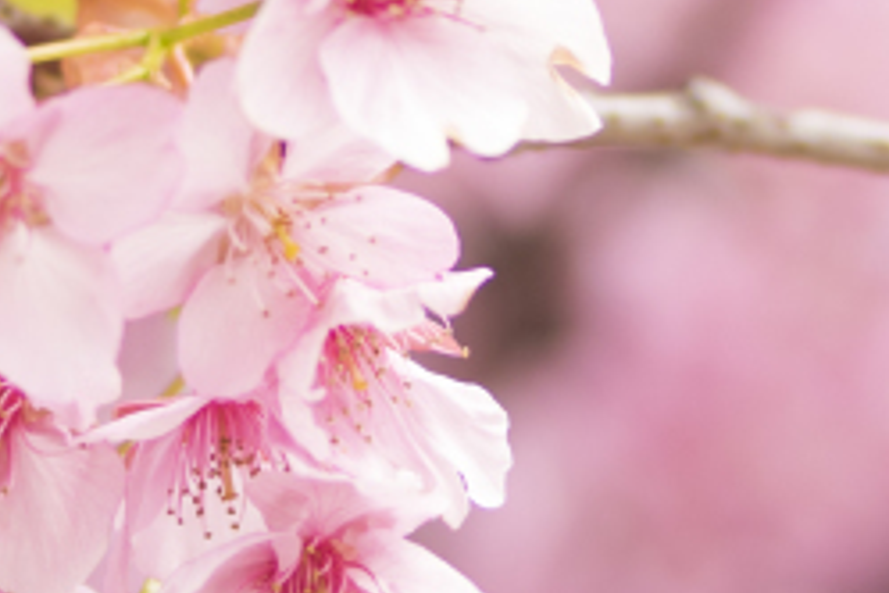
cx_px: 89
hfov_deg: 10.8
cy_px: -70
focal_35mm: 189
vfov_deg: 7.2
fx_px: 4667
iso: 100
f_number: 2.5
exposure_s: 1/500
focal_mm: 31
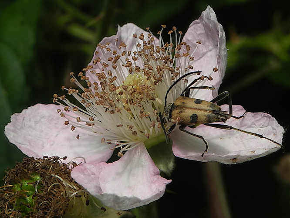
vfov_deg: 37.7
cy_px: 109
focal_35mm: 38
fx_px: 318
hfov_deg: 49.0
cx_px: 145
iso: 100
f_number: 4.5
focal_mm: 8.1
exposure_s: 1/500
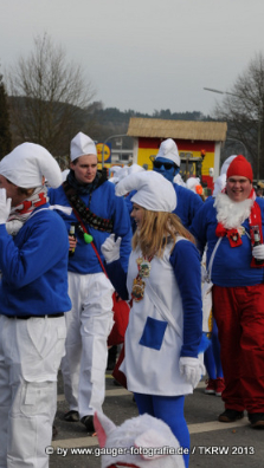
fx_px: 1380
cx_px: 112
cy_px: 233
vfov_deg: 19.3
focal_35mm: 111
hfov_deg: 10.9
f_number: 10
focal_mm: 70
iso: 200
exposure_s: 1/320
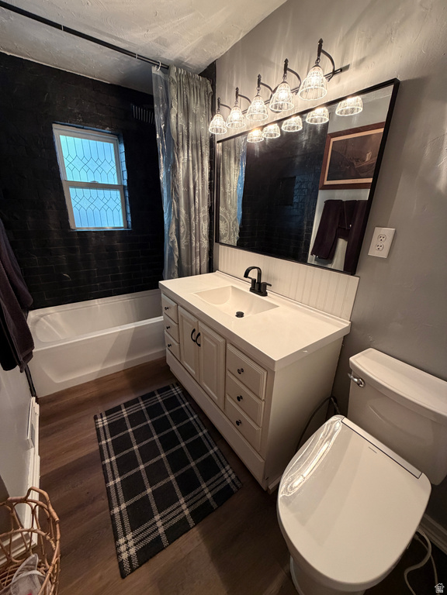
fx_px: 241
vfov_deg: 102.1
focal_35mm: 14
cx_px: 224
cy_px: 298
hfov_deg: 85.7
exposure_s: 1/60
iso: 320
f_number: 2.2
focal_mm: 2.22
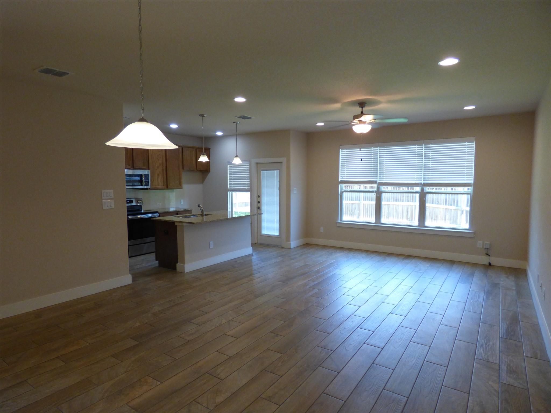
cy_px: 206
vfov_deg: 66.0
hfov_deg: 81.7
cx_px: 276
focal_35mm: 20
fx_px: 318
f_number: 2.8
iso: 320
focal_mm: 3.58
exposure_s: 1/60
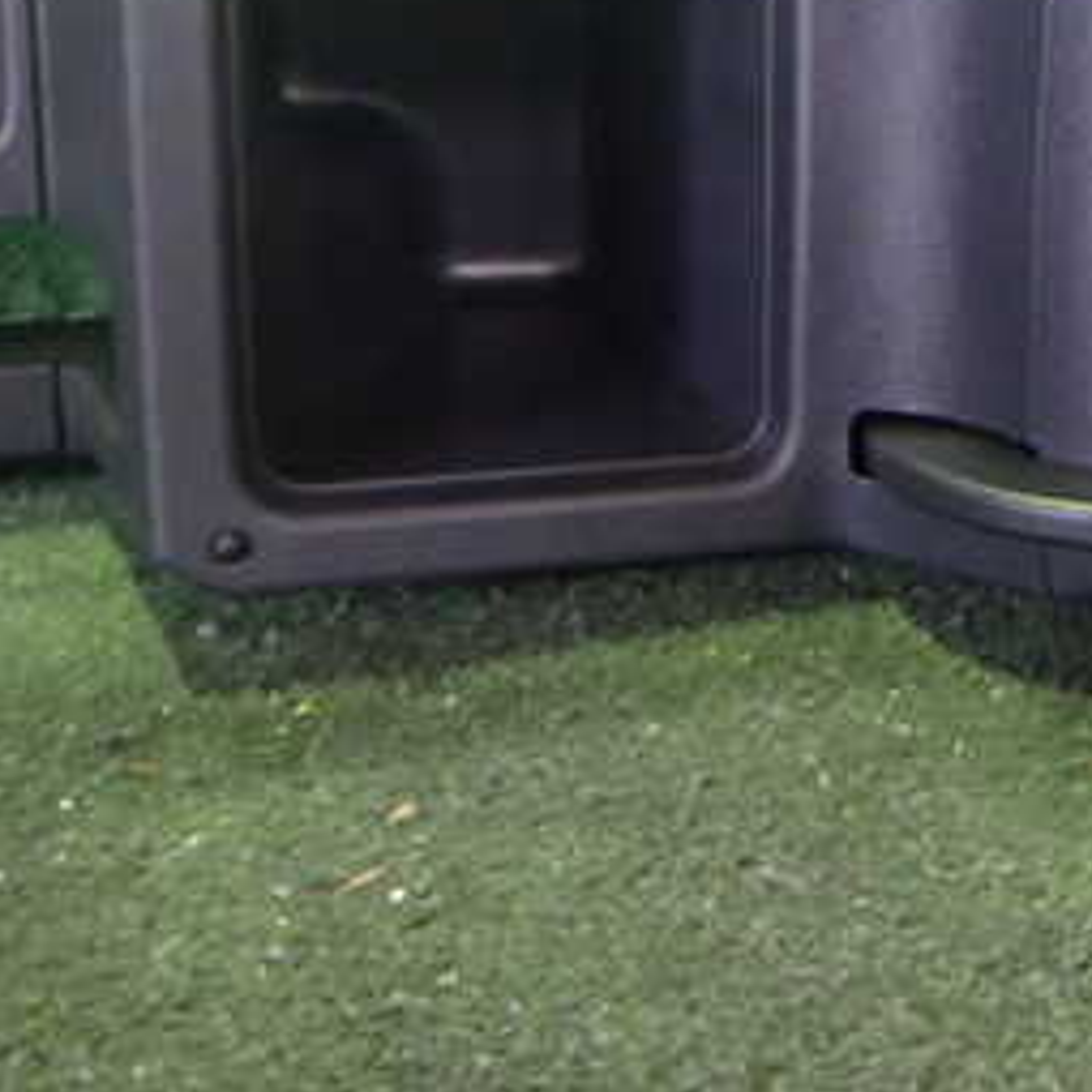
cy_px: 283
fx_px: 1856
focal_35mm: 52
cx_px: 899
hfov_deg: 31.8
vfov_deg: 32.2
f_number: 2
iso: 800
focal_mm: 4.5
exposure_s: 1/25
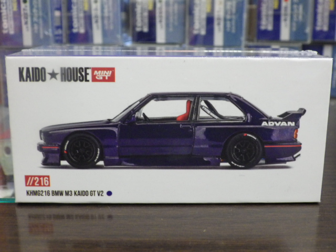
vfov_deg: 29.1
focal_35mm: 50
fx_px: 485
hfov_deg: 38.2
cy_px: 126
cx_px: 168
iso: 800
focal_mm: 9
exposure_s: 1/30
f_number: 3.8
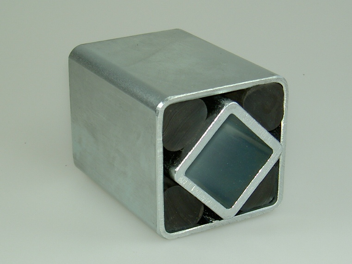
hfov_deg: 42.9
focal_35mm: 44
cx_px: 176
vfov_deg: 32.9
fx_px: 447
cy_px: 132
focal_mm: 9
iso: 50
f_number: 2.9
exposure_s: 1/200
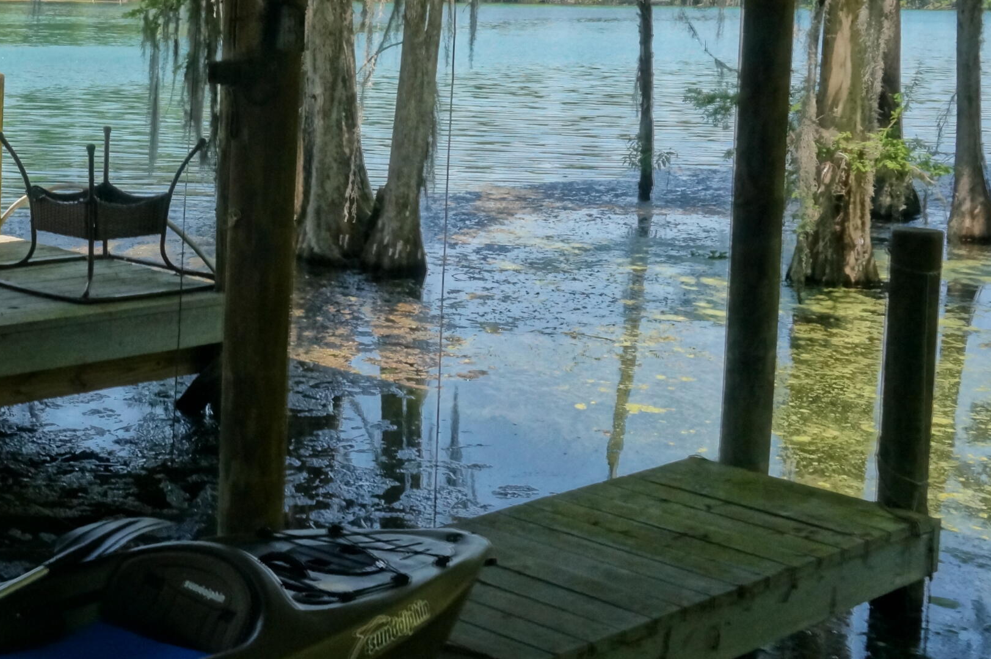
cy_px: 129
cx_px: 135
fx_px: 1677
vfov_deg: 21.9
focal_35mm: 61
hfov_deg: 31.6
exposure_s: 1/500
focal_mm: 22
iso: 3200
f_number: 16
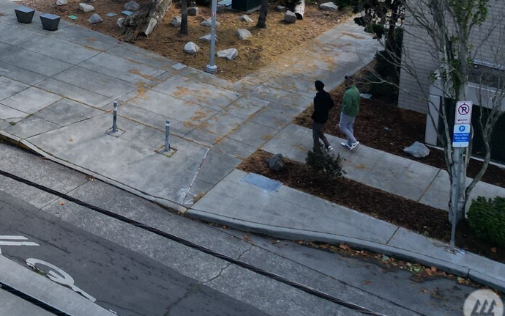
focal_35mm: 59
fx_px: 812
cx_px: 68
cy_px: -101
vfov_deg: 20.1
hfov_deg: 33.1
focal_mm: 6.72
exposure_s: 1/2000
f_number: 1.7
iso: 100
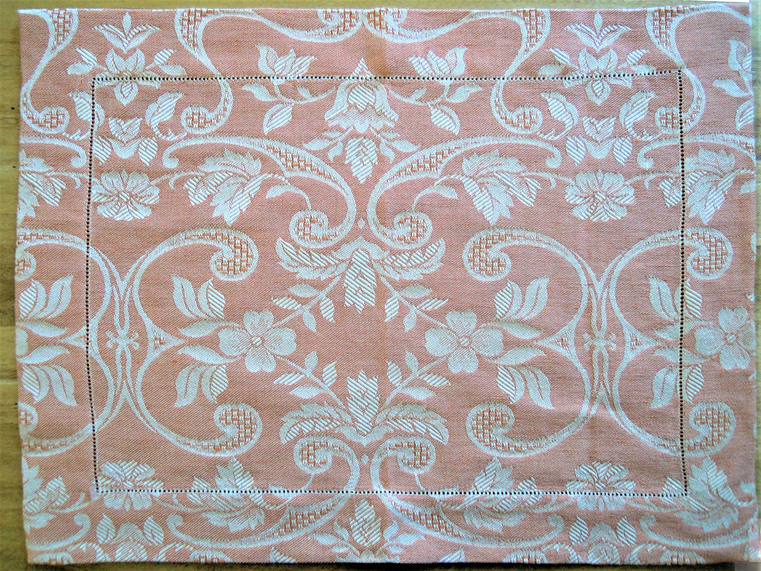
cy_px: 286
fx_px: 616
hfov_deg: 63.4
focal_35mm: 28
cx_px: 380
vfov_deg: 49.8
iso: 200
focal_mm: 5
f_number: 2.7
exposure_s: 1/60
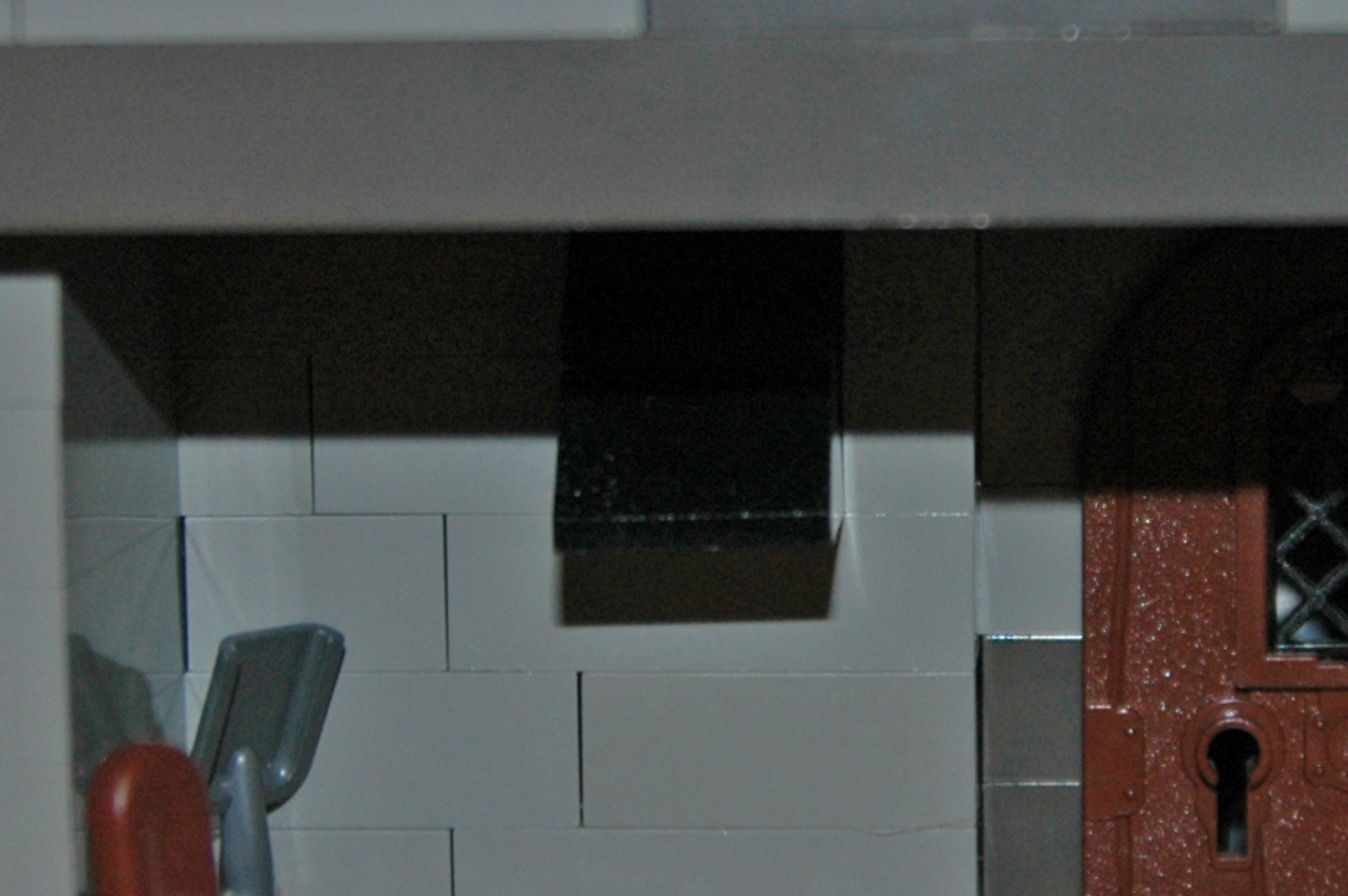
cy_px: 520
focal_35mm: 118
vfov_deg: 11.6
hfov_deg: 17.3
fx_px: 4414
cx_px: 902
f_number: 3.5
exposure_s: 1/60
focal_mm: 24
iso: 200
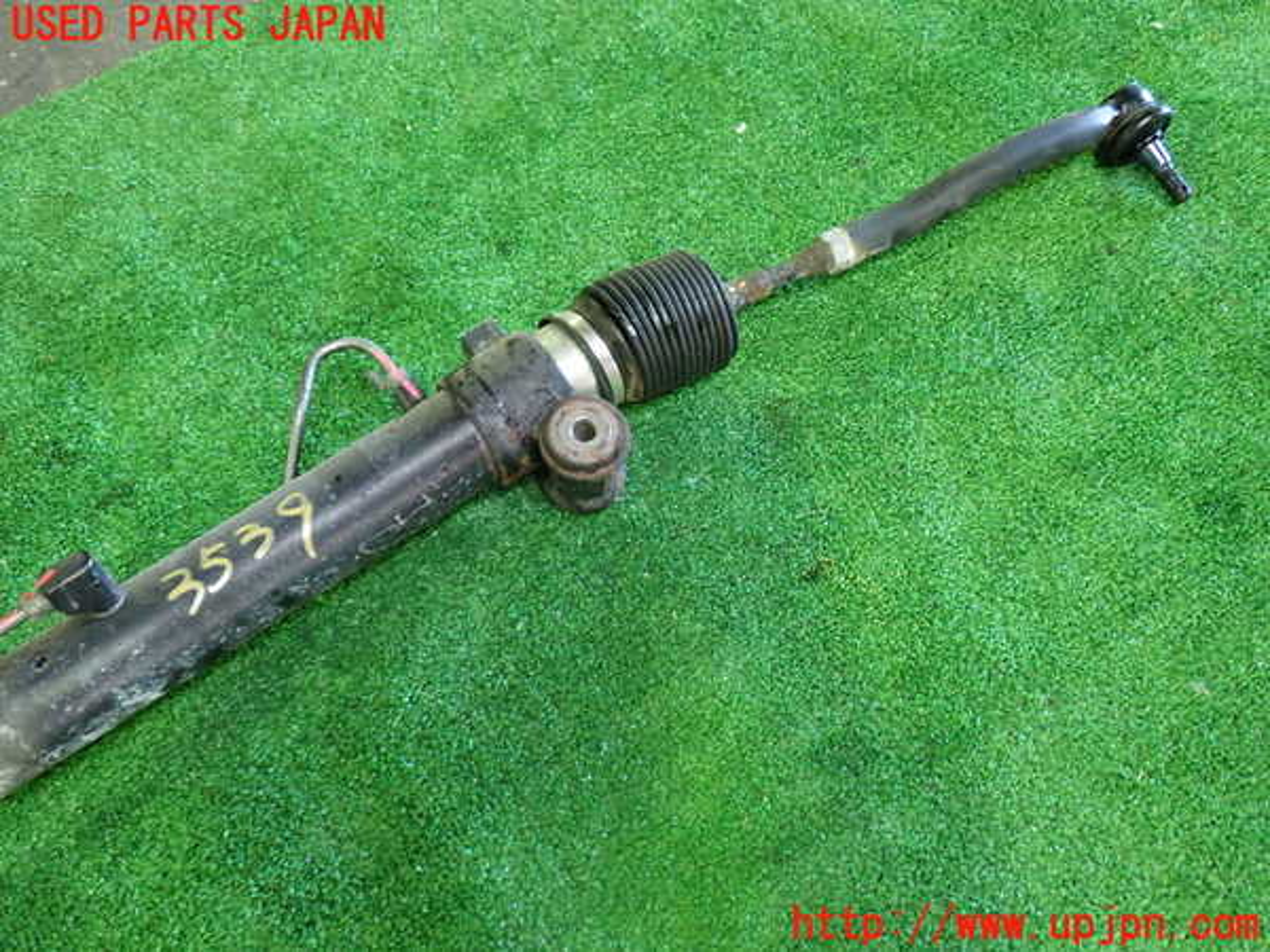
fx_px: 1101
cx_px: 635
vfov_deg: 46.8
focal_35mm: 30
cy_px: 476
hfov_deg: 60.0
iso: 500
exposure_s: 1/30
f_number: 2.3
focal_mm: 5.4
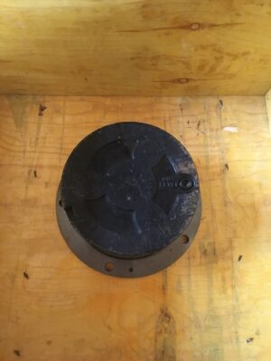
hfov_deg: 48.2
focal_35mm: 29
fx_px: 303
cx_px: 136
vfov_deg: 61.7
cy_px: 180
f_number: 2.2
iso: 320
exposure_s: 1/17
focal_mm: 4.15
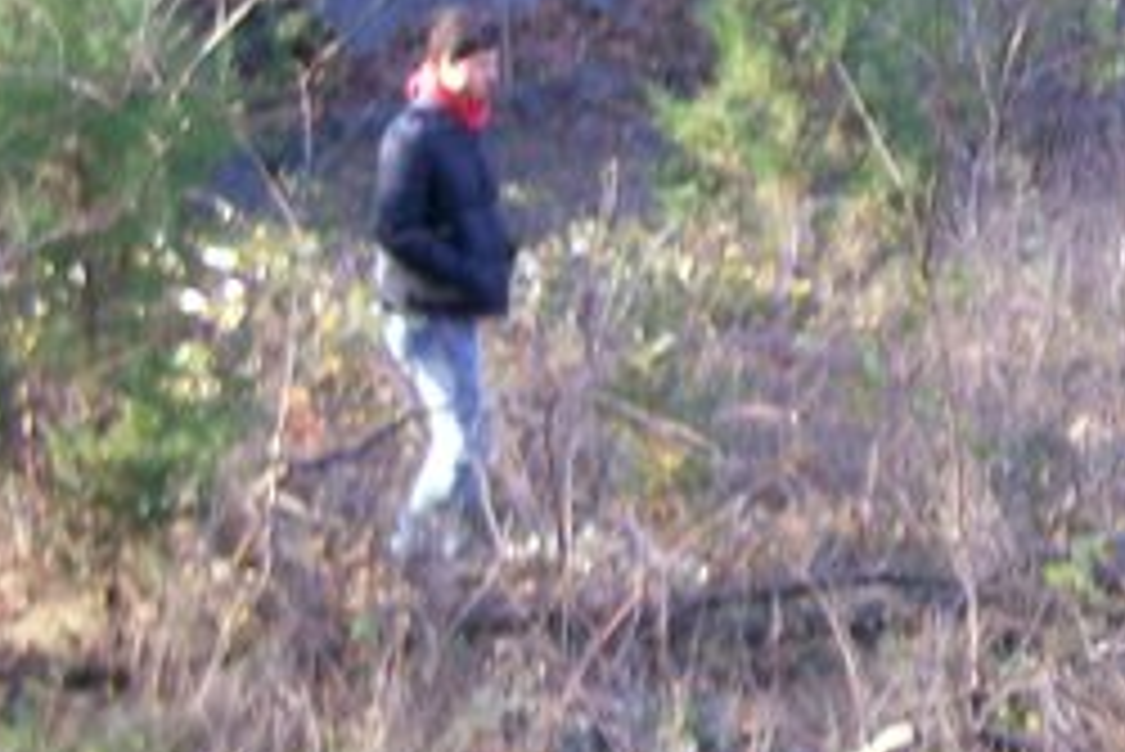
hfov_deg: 17.9
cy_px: 113
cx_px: 1258
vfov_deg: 12.4
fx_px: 3439
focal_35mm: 110
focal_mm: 6
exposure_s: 1/67.5
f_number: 2.7
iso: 80
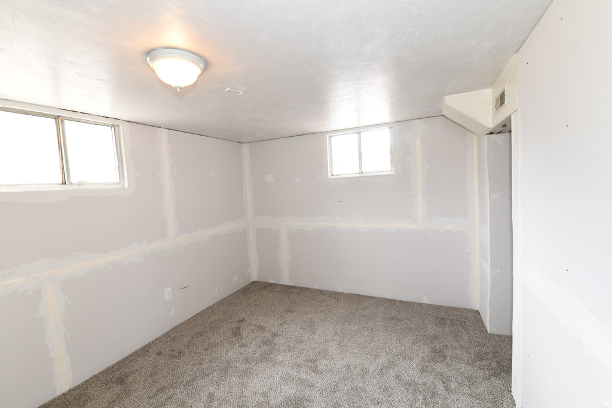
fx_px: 255
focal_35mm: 15
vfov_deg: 77.3
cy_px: 204
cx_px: 306
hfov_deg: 100.4
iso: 200
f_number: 8
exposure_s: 1/4
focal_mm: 15
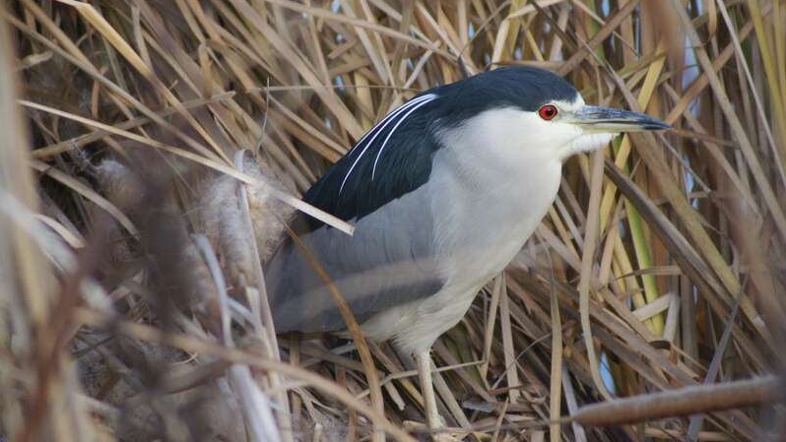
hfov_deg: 4.9
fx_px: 9213
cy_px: 194
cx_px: 393
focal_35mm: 442
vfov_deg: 2.7
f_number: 5.6
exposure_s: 1/250
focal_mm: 280
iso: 400
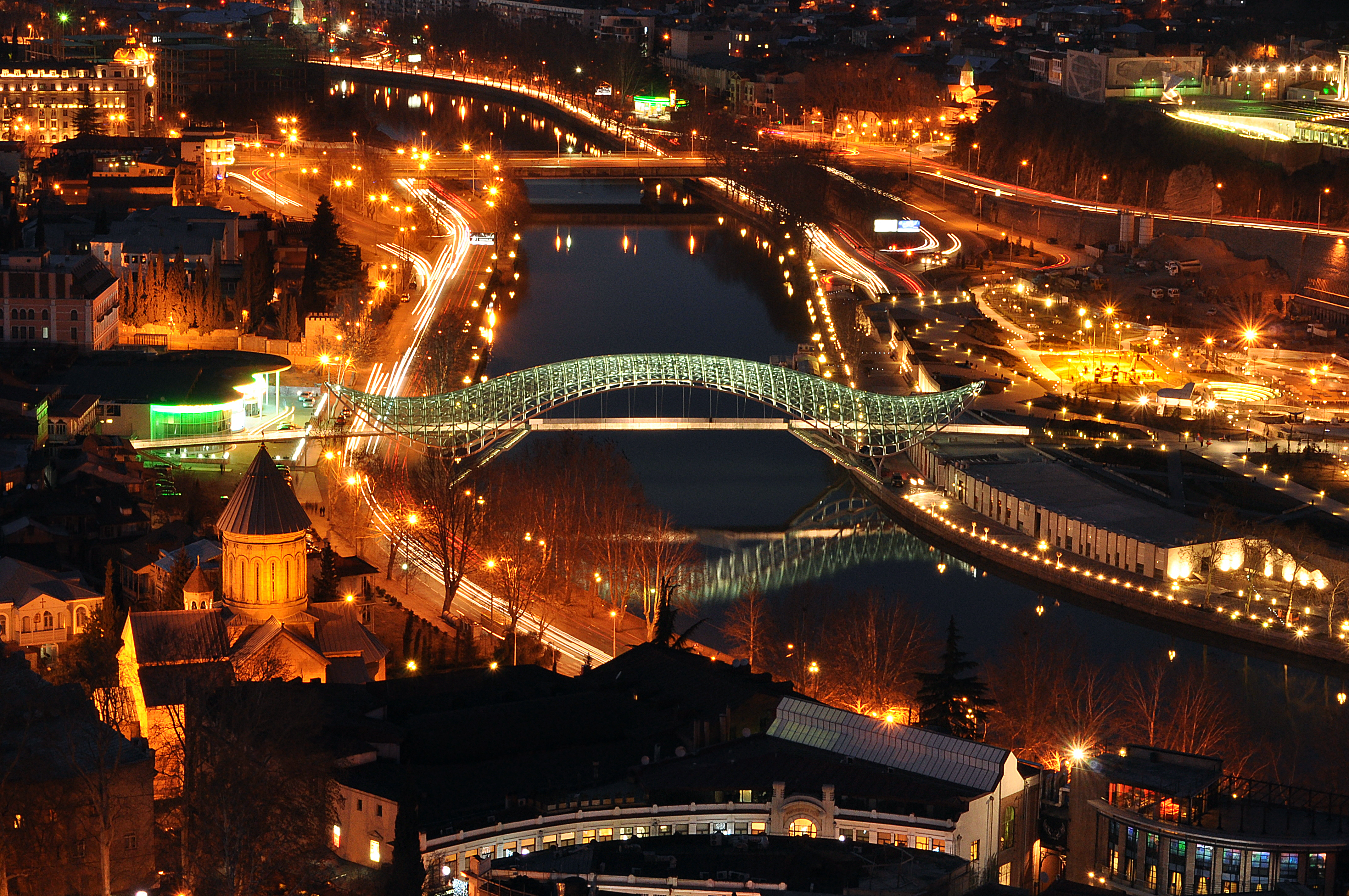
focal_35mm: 82
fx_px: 3088
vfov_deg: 16.5
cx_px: 674
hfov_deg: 24.6
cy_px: 448
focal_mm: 55
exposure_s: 6
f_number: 22
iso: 500
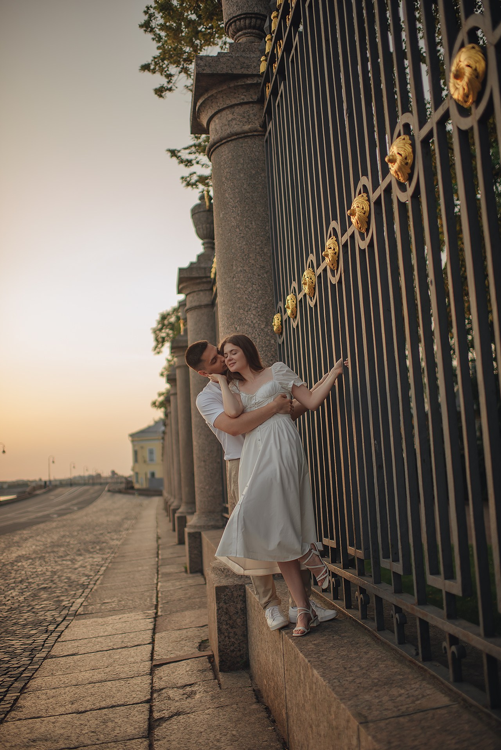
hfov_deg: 37.9
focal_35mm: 35
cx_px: 250
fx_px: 730
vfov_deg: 54.4
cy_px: 375
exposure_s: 1/500
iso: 100
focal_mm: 35
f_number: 1.4
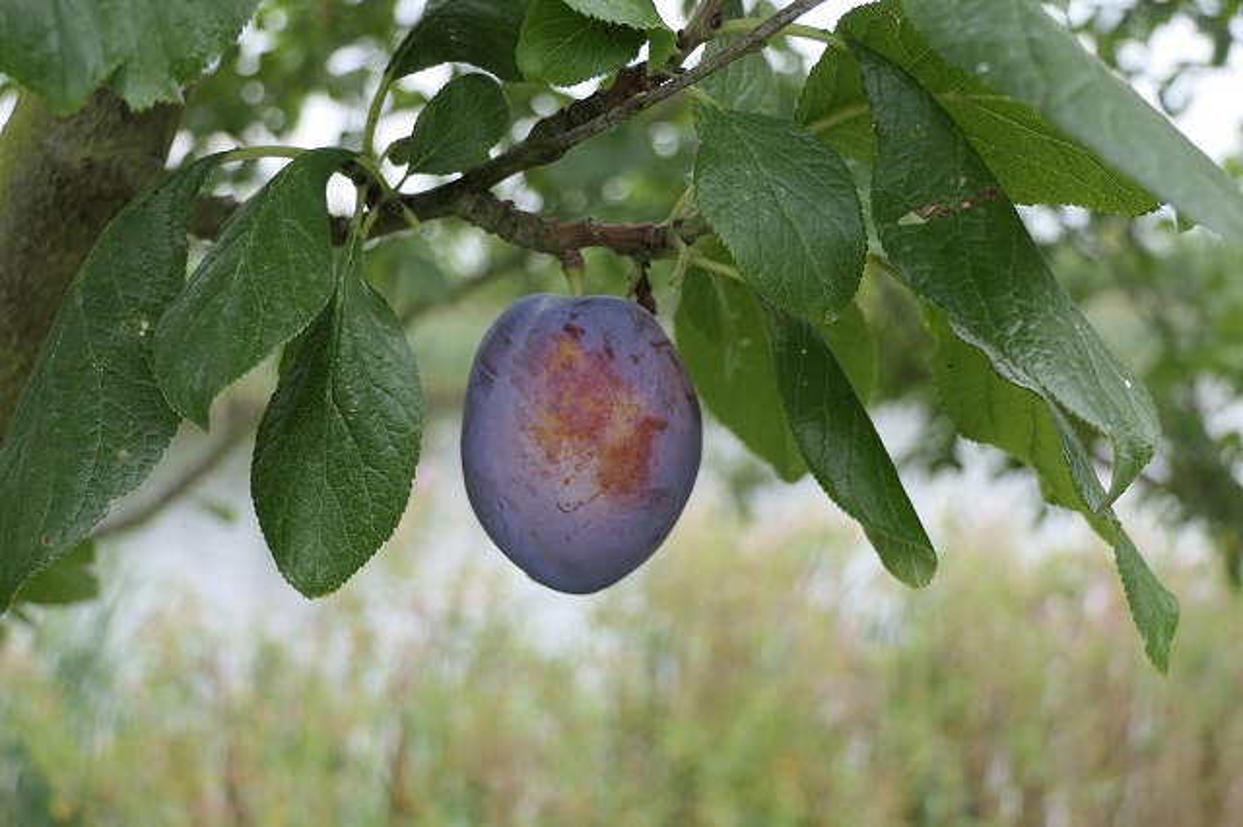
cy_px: 414
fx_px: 1656
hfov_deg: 41.1
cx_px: 622
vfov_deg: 28.0
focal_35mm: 48
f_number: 3.5
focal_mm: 17.5
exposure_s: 1/125
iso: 125
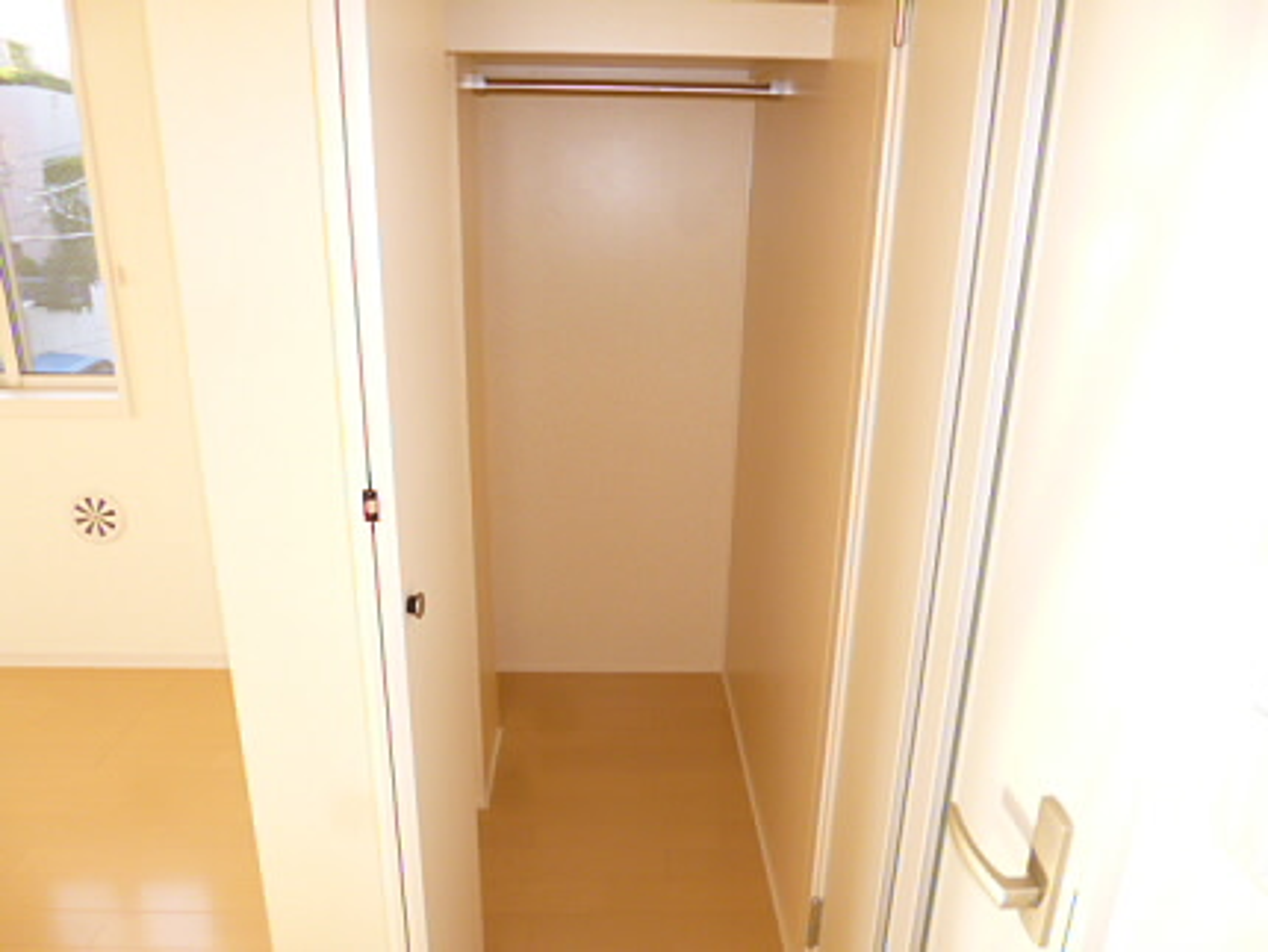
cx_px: 634
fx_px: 880
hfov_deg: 71.6
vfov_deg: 56.9
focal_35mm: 24
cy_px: 476
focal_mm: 4.3
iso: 100
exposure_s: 1/160
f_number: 2.5
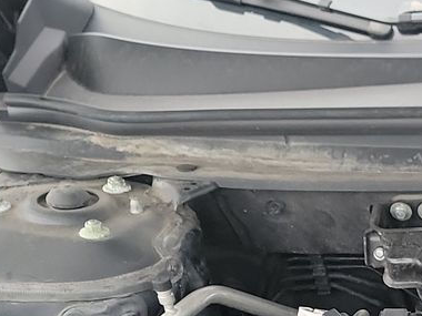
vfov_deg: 13.8
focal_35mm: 101
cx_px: 651
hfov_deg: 17.3
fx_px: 1231
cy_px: 468
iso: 276
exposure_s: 1/59
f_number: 1.8
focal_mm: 6.7
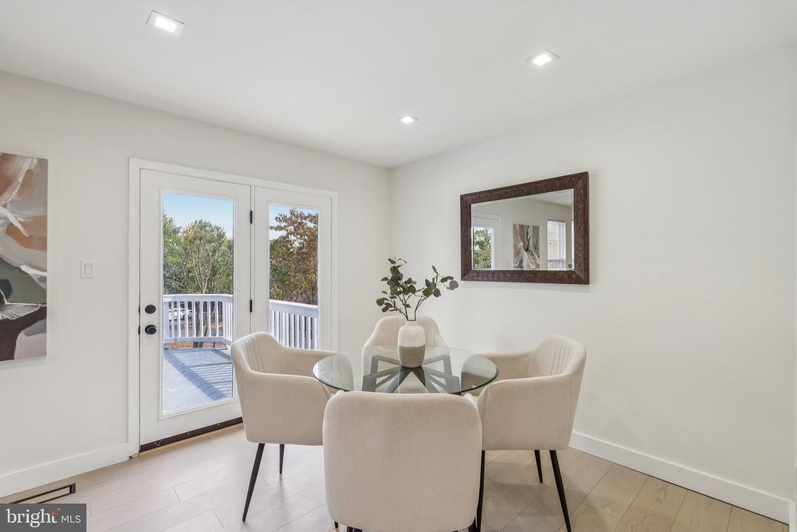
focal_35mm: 16
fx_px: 354
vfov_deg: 73.7
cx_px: 398
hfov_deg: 96.7
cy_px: 266
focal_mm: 16
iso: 200
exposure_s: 1/25
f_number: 8
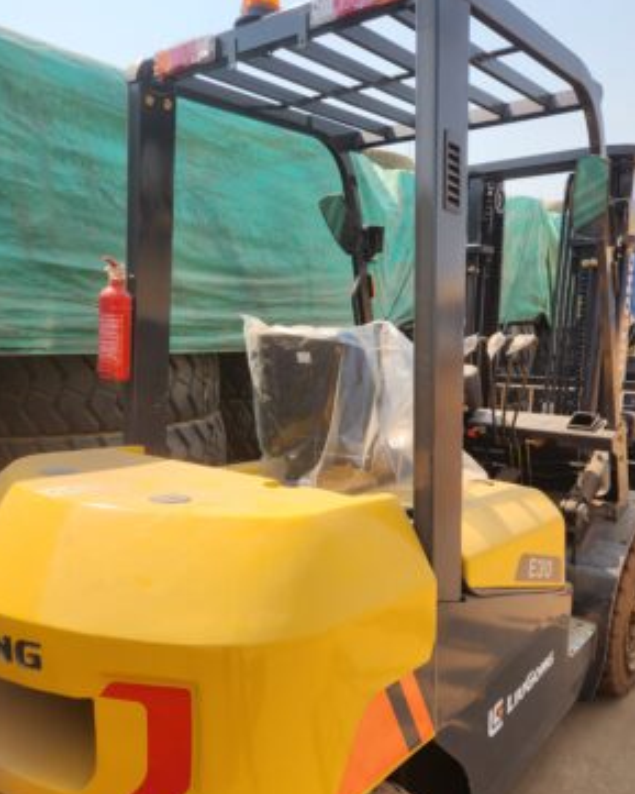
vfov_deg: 60.1
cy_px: 459
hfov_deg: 50.0
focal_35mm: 29
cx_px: 325
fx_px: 681
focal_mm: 5.4
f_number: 1.8
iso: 20
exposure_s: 1/1212
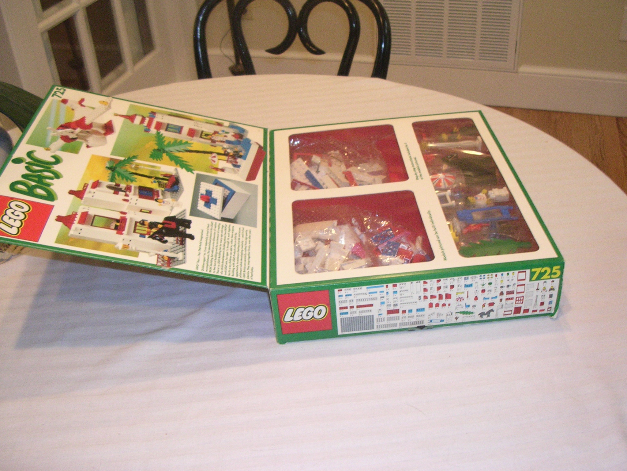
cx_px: 314
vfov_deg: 37.7
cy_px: 236
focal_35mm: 38
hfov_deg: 49.0
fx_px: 688
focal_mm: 5.8
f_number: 2.8
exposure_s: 1/29.6
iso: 384
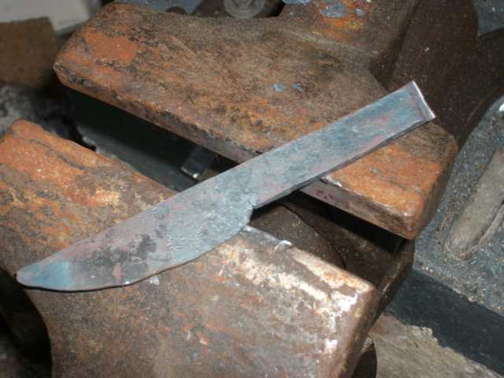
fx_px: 1369
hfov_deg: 20.9
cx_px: 252
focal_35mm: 94
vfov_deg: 15.7
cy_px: 189
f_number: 5.2
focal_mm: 17.1
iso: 150
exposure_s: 1/125
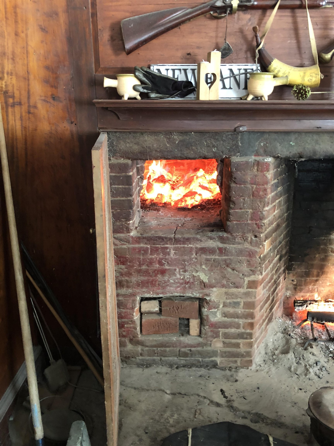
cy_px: 223
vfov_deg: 63.4
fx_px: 360
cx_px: 167
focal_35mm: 28
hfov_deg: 49.7
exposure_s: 1/6
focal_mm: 3.99
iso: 100
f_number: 1.8
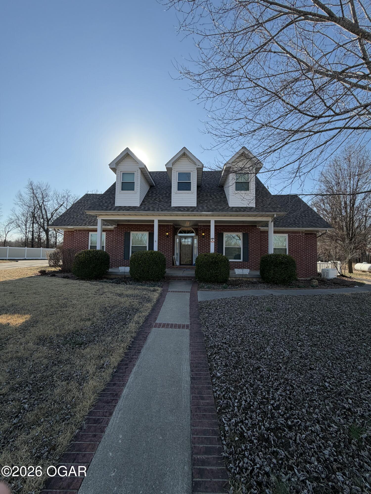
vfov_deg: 102.1
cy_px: 247
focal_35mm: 14
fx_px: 200
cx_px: 186
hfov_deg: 85.7
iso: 32
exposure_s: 1/770
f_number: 2.2
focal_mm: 2.22
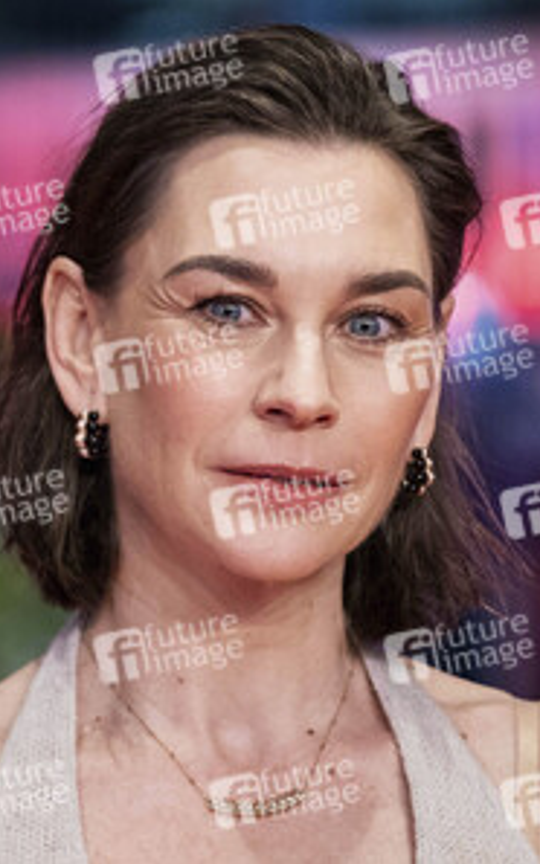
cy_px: 432
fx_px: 7637
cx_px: 208
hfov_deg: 4.0
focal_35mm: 324
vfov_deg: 6.5
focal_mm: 140
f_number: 2.8
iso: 2500
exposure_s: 1/220
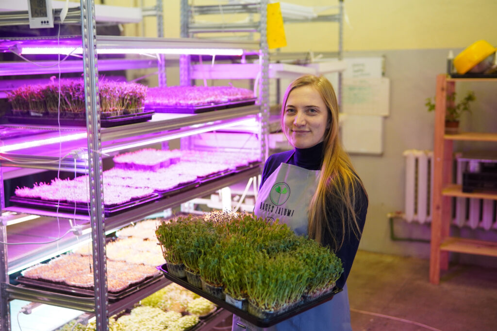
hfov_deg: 43.6
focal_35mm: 45
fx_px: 621
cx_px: 248
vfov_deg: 29.9
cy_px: 166
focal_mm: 30
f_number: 1.6
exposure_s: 1/400
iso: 800
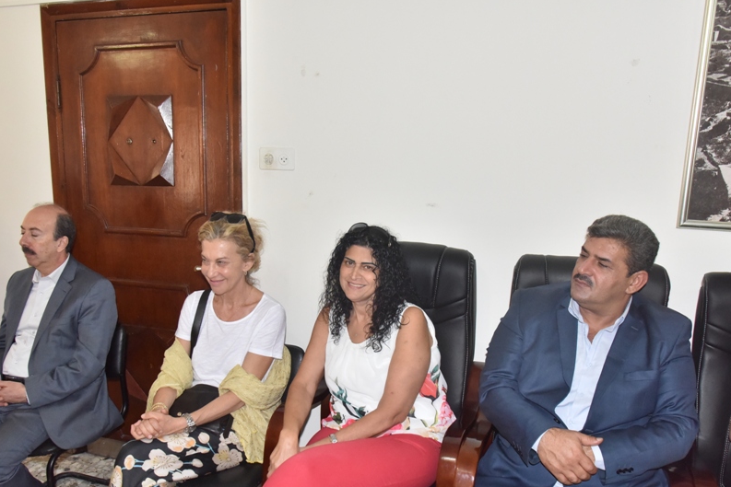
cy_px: 302
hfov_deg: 60.2
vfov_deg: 42.0
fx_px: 630
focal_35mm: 31
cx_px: 336
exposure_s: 1/160
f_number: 6.3
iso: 2500
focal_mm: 24
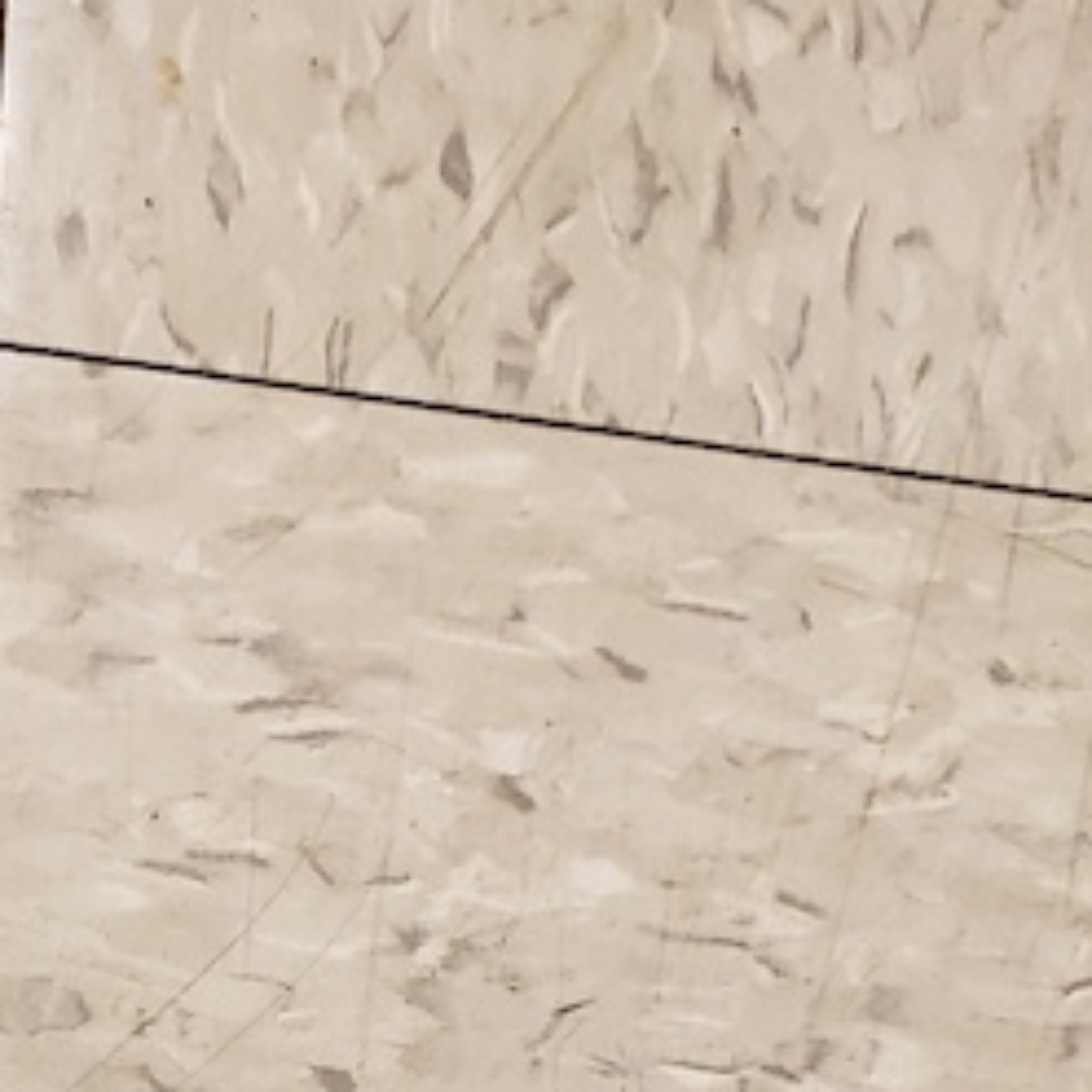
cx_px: -106
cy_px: 1537
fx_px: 2641
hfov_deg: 22.1
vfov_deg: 20.6
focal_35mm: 74
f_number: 2.4
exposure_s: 1/24
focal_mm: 4.3
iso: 250
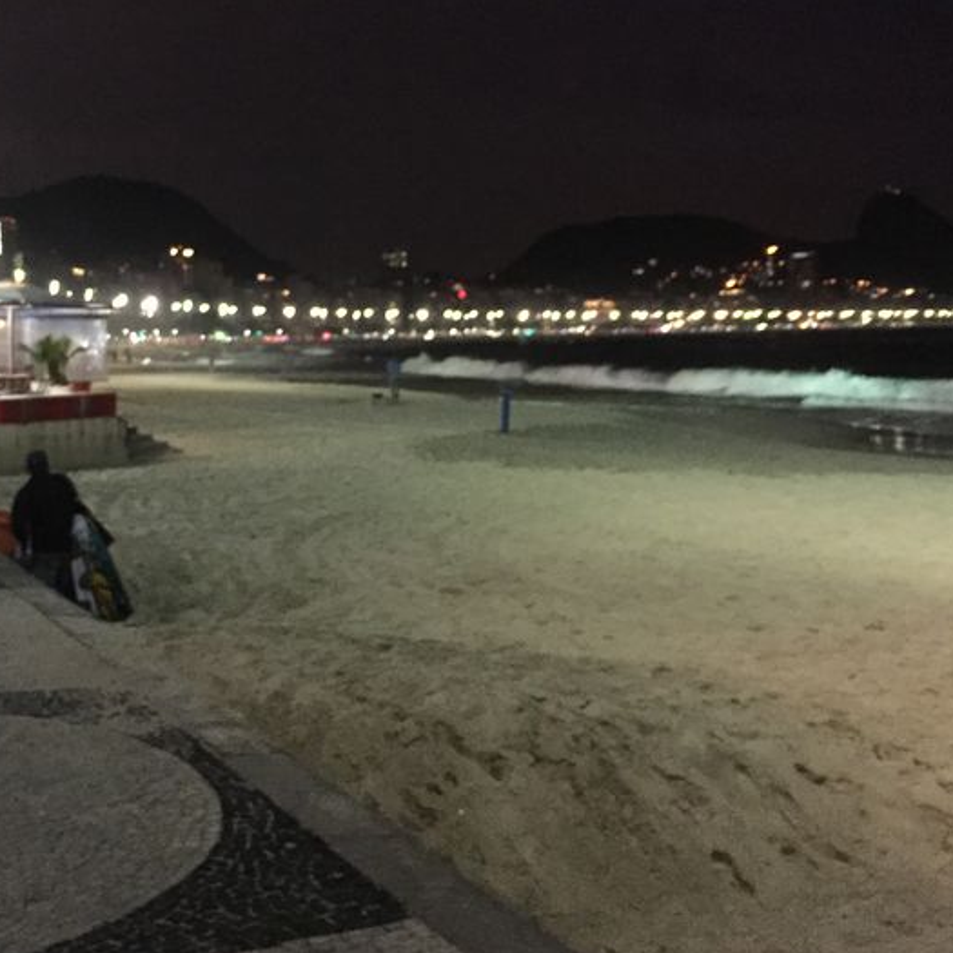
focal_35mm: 50
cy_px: 388
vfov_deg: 33.9
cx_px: 325
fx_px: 1557
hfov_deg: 33.7
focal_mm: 4.15
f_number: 2.2
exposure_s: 1/15
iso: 400
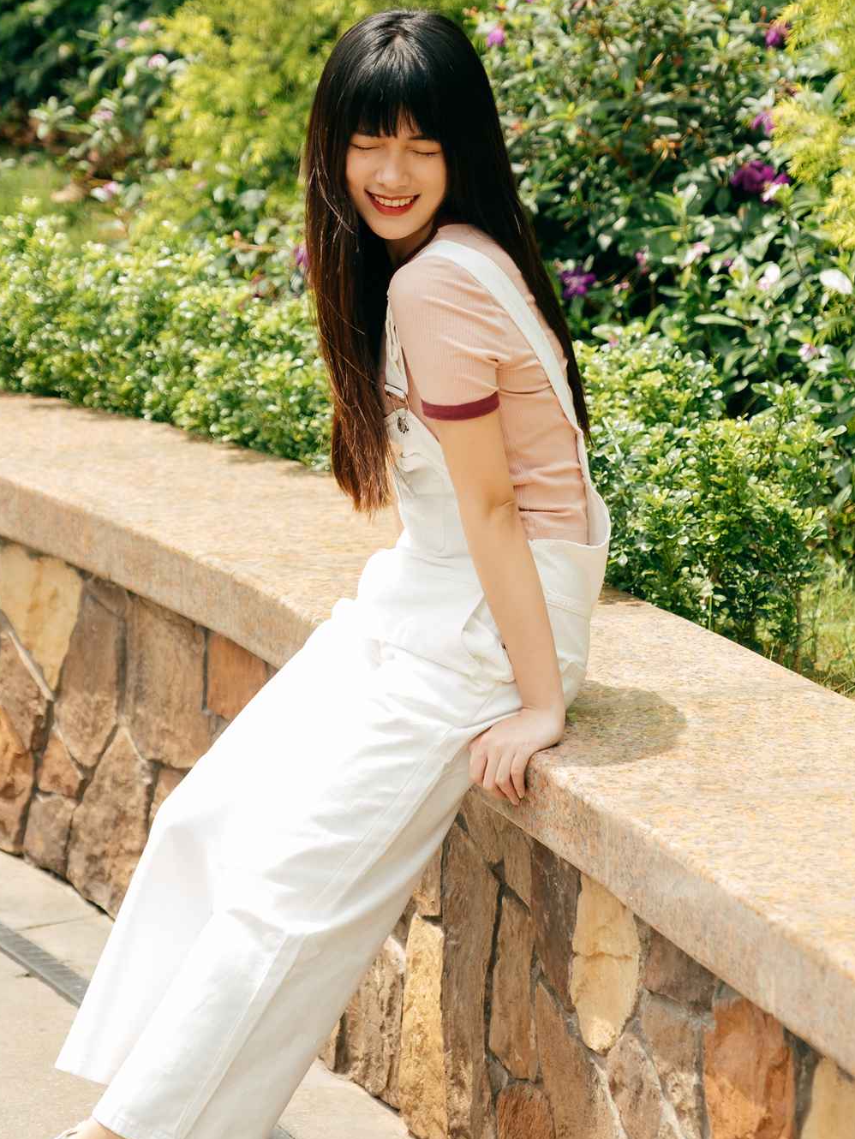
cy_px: 471
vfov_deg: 16.8
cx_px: 449
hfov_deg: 12.7
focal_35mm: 117
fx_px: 3852
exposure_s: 1/750
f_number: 2.8
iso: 100
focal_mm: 55
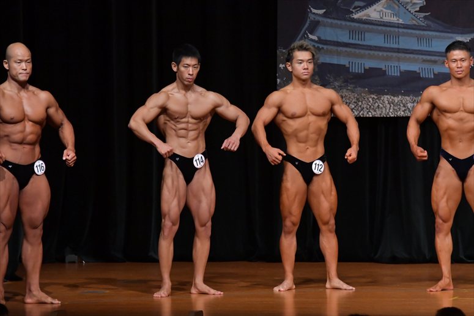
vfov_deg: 5.1
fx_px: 3553
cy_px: 158
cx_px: 237
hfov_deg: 7.6
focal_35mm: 270
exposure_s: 1/400
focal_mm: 180
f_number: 5.6
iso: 5000
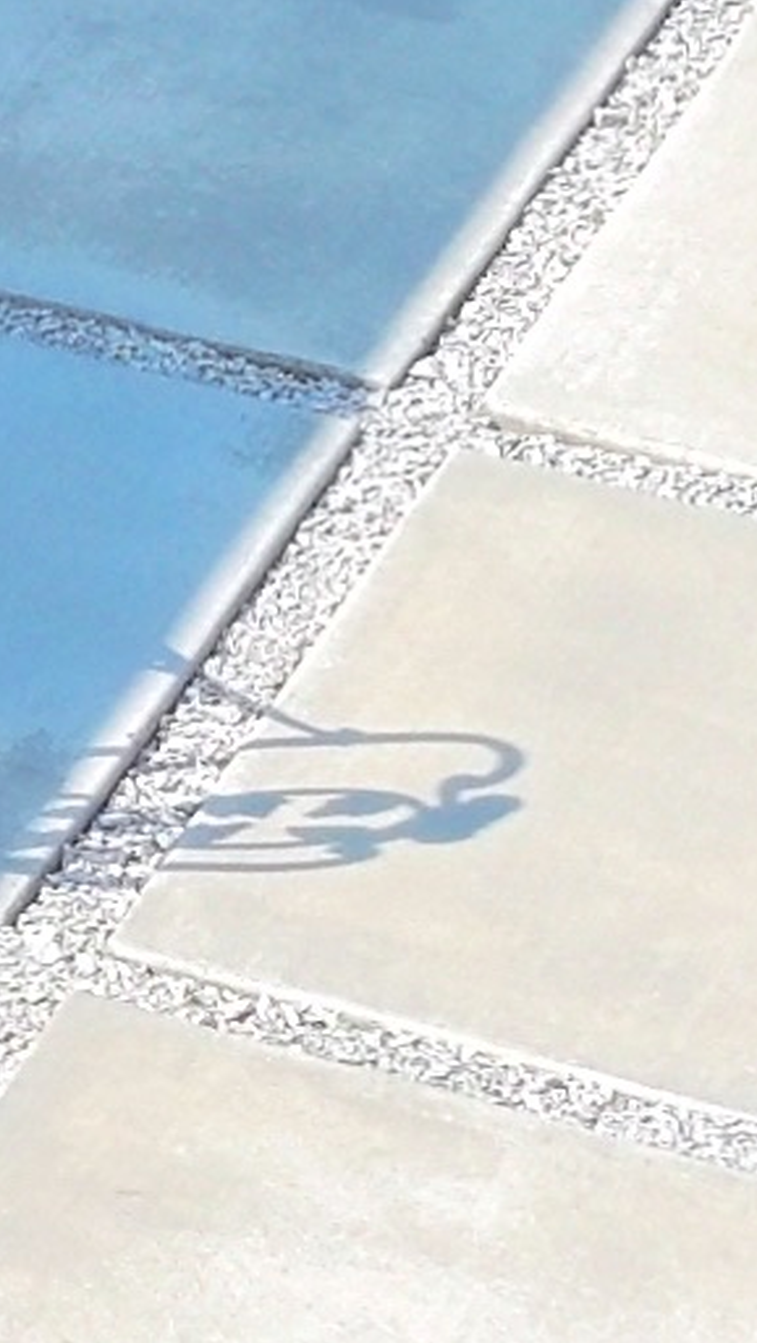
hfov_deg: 4.4
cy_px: 1005
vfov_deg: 8.0
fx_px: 9588
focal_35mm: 269
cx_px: -1100
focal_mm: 12.29
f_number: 2.8
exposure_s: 1/1000
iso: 150
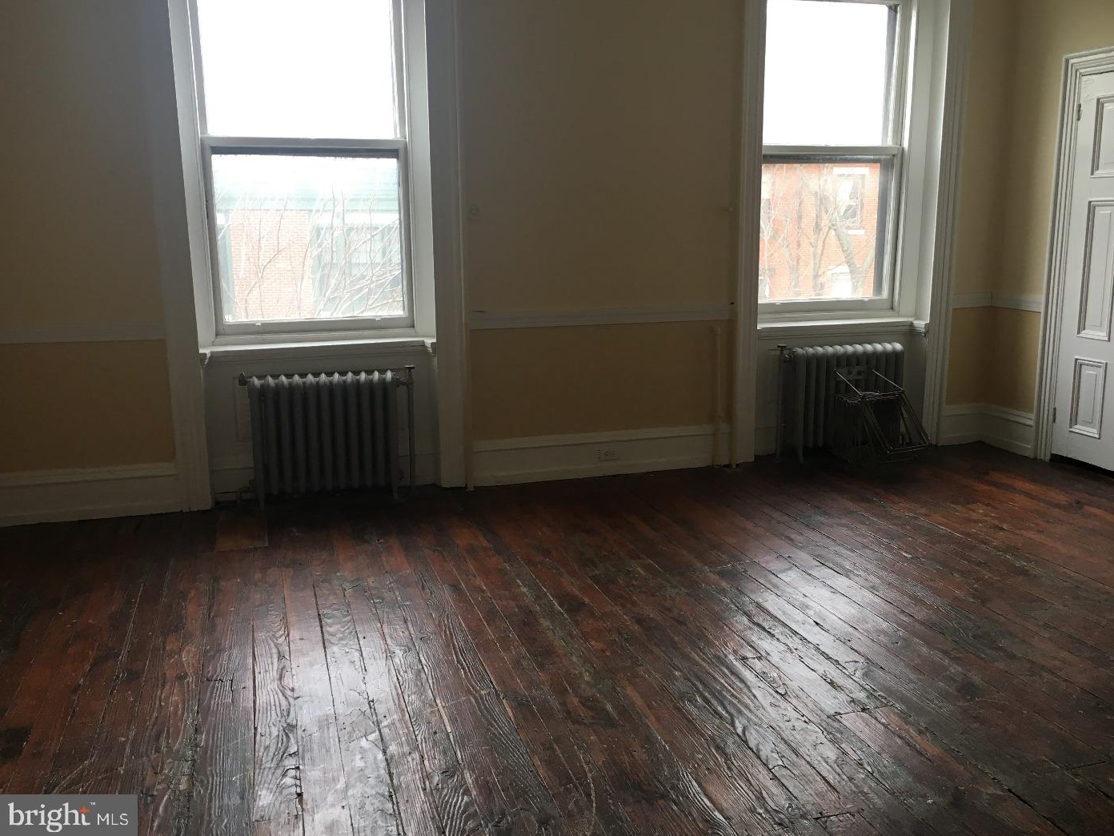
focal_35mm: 30
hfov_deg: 60.0
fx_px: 965
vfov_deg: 46.8
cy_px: 408
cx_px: 574
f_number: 2.2
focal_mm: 4.15
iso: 25
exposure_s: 1/30
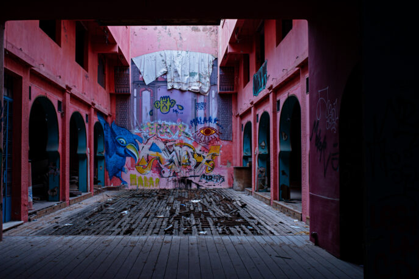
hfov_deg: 49.5
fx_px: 454
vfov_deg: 34.2
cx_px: 190
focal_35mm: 39
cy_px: 147
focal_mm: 35
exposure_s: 1/200
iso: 320
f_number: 8
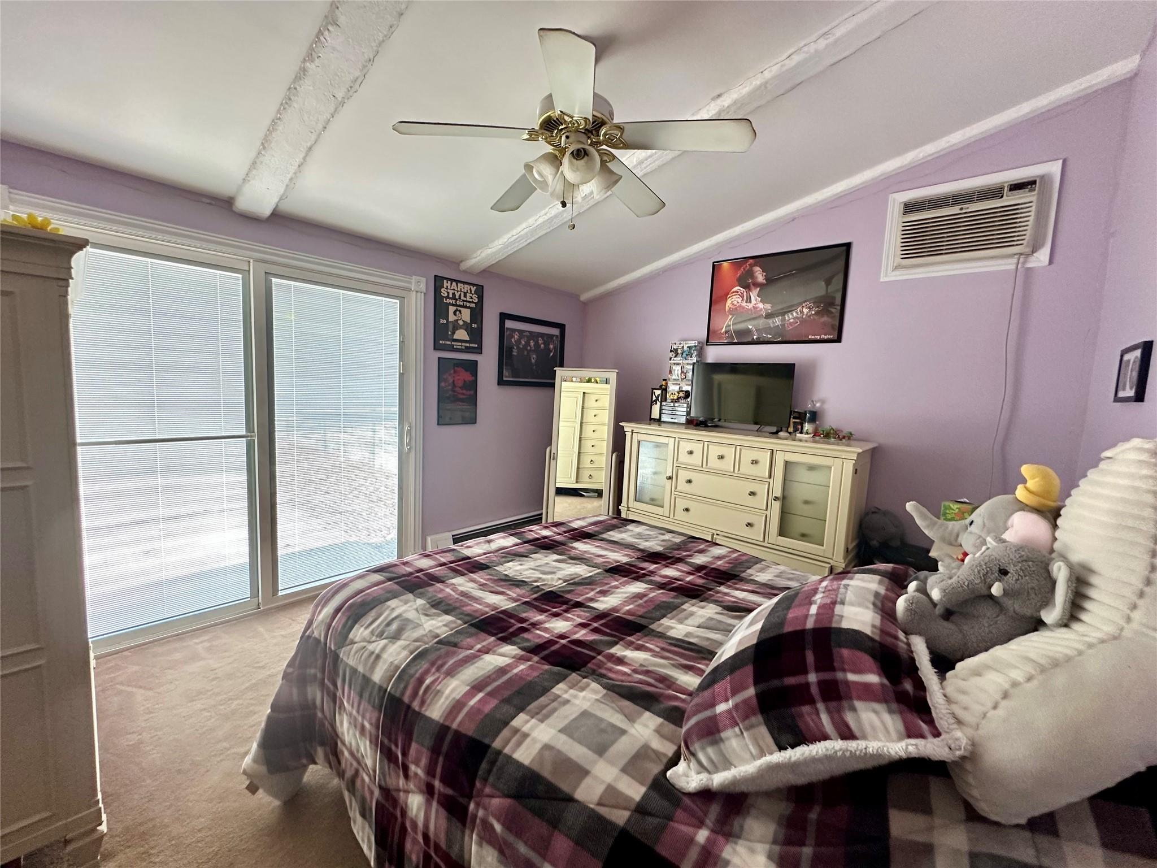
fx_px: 468
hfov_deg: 102.1
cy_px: 434
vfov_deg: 85.7
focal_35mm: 14
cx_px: 578
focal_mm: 2.22
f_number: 2.2
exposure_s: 1/60
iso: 320
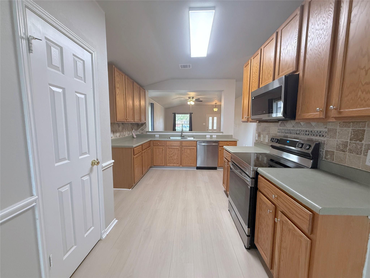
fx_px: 150
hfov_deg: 102.1
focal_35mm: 14
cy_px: 139
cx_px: 185
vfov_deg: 85.7
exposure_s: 1/120
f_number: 2.2
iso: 500
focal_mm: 2.22
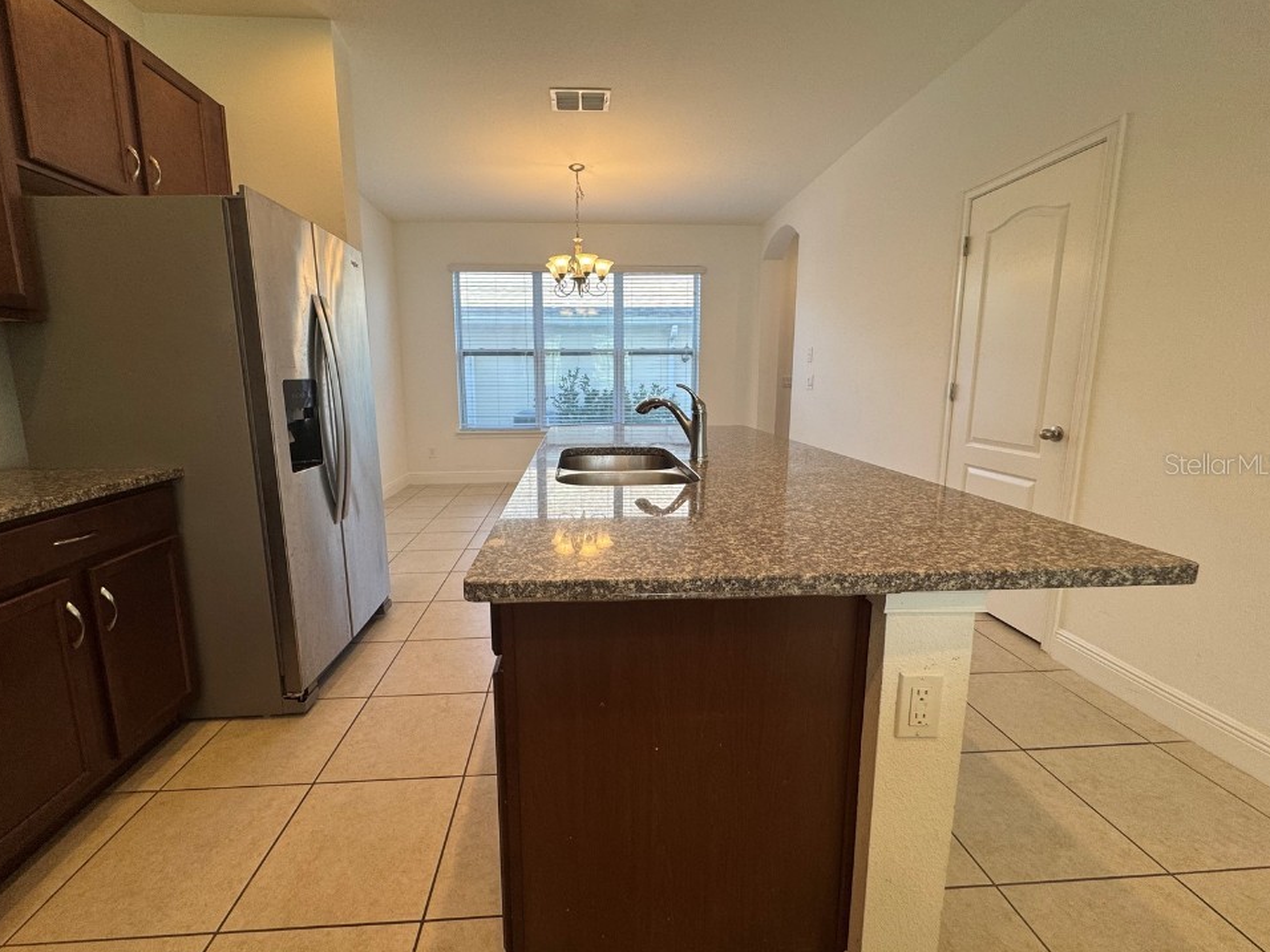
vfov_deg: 81.7
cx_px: 610
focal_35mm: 15
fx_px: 550
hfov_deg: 98.1
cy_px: 463
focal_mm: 2.22
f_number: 2.2
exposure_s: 1/120
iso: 100
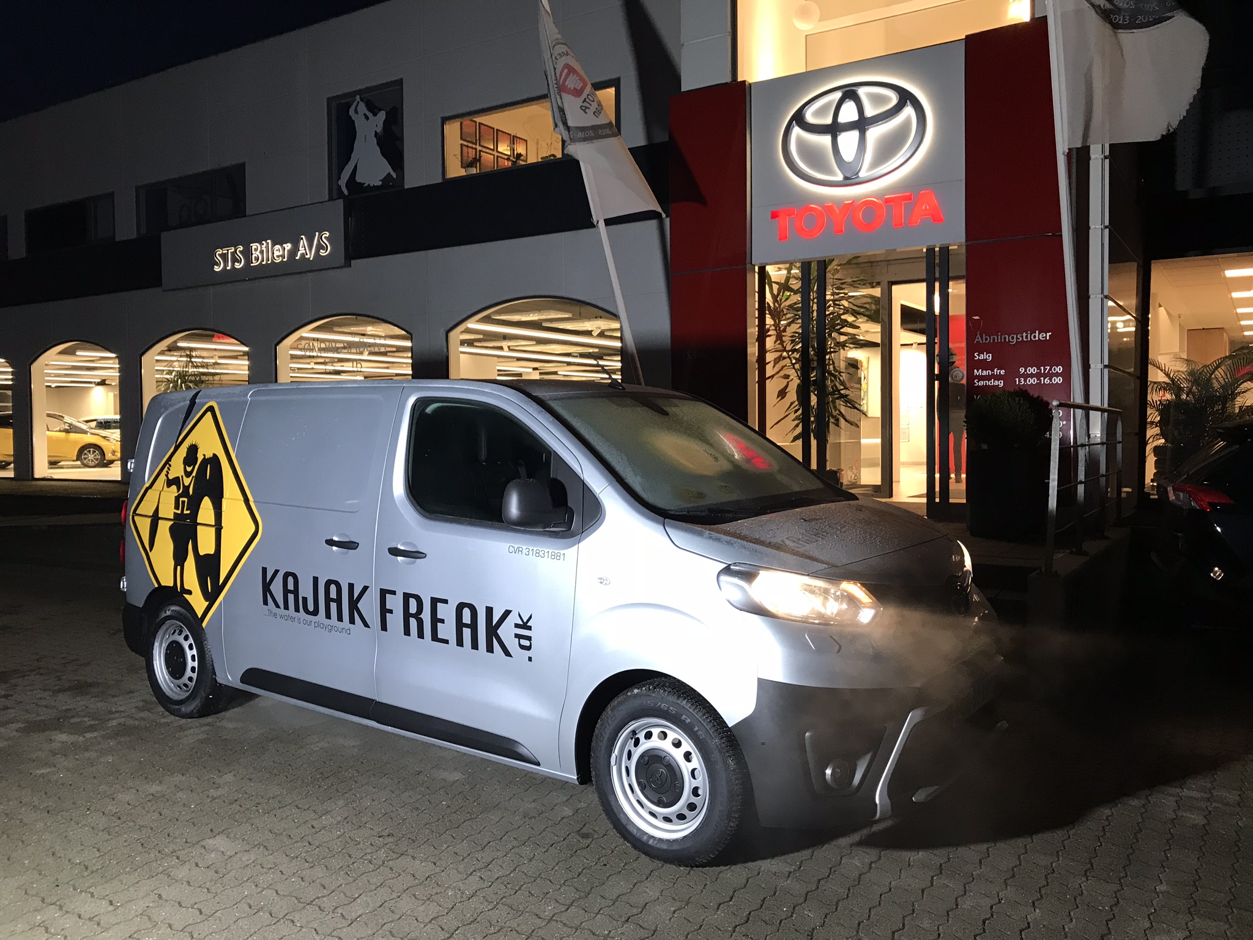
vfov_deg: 49.7
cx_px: 626
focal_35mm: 28
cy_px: 470
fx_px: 1014
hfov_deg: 63.4
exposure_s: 1/17
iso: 40
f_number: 1.8
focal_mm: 3.99
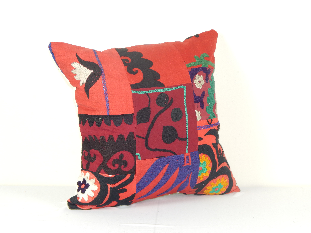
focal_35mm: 76
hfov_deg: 25.7
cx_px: 156
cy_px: 116
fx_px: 683
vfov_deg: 19.4
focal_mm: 13.5
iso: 180
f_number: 4.2
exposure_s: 1/30
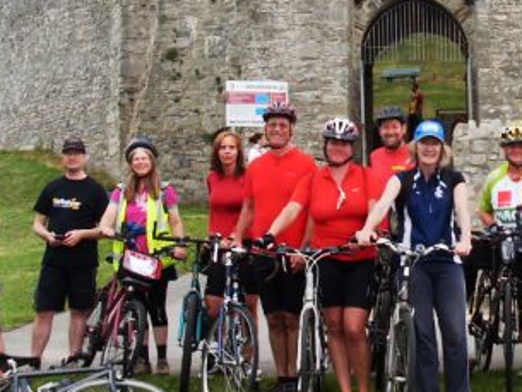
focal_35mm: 88
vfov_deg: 16.6
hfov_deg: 21.9
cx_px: 422
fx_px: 1328
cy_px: 62
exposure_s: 1/90
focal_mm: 6.3
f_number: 7.7
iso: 80
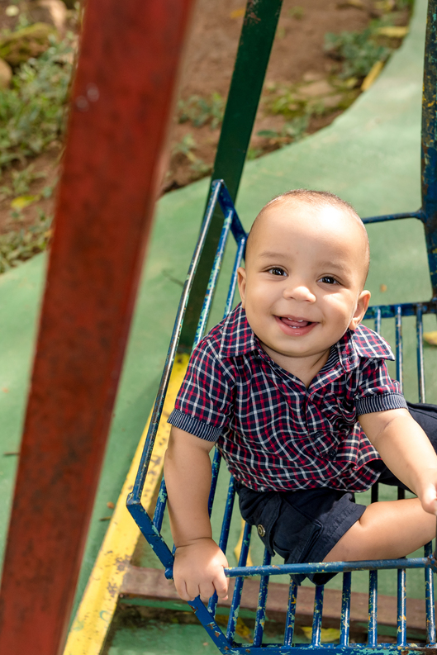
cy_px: 326
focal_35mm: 53
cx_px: 227
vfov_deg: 37.5
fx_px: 965
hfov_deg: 25.5
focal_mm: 35
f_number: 3.5
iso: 500
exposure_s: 1/500
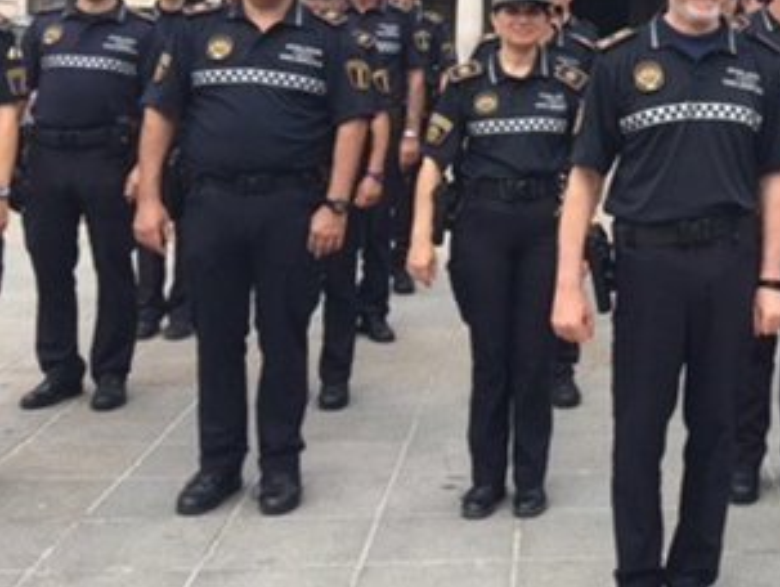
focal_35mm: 66
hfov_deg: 26.7
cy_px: 103
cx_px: 886
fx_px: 1489
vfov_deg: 22.0
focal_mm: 4.15
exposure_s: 1/641
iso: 25
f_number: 2.2
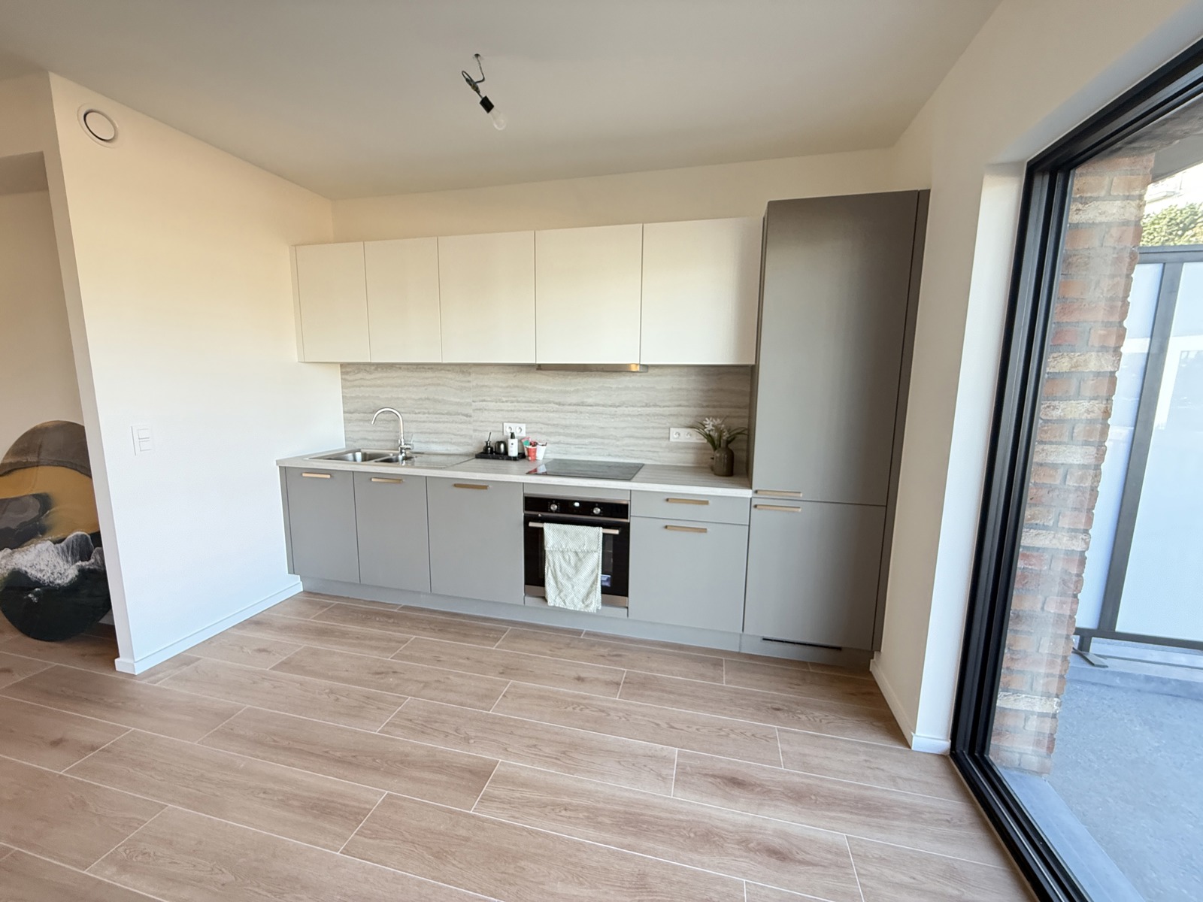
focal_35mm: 14
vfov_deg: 85.7
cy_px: 451
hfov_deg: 102.1
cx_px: 602
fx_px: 487
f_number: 2.2
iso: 320
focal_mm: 2.22
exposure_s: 1/90
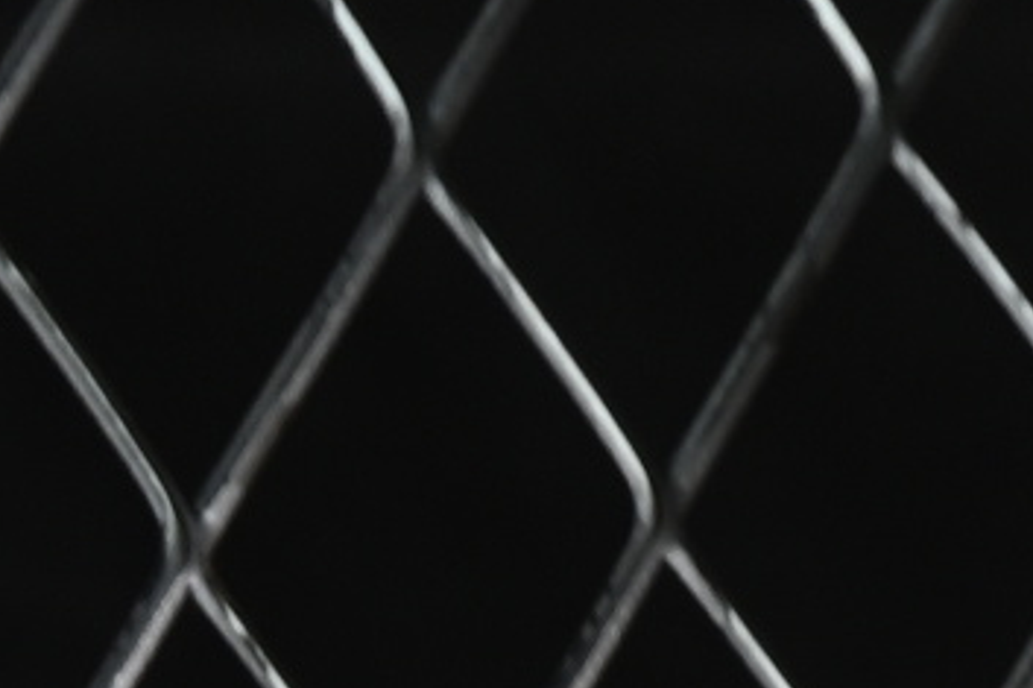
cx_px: 3746
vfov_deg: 2.3
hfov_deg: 3.4
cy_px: -981
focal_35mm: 592
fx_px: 16978
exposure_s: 1/40
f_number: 6.3
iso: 160
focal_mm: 50
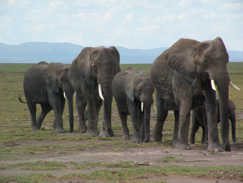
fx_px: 1853
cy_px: 92
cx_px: 122
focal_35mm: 264
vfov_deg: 5.6
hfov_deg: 7.5
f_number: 6.3
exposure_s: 1/310
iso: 64
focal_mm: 46.7
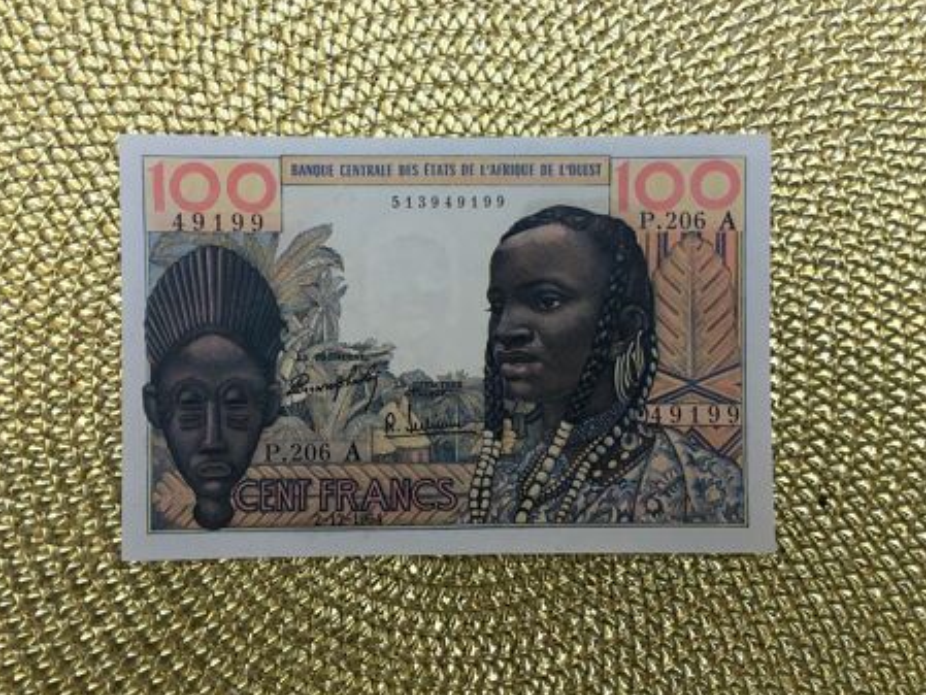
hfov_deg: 58.3
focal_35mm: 31
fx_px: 829
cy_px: 355
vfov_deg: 45.5
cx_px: 445
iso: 32
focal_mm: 4.15
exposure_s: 1/33
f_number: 2.2
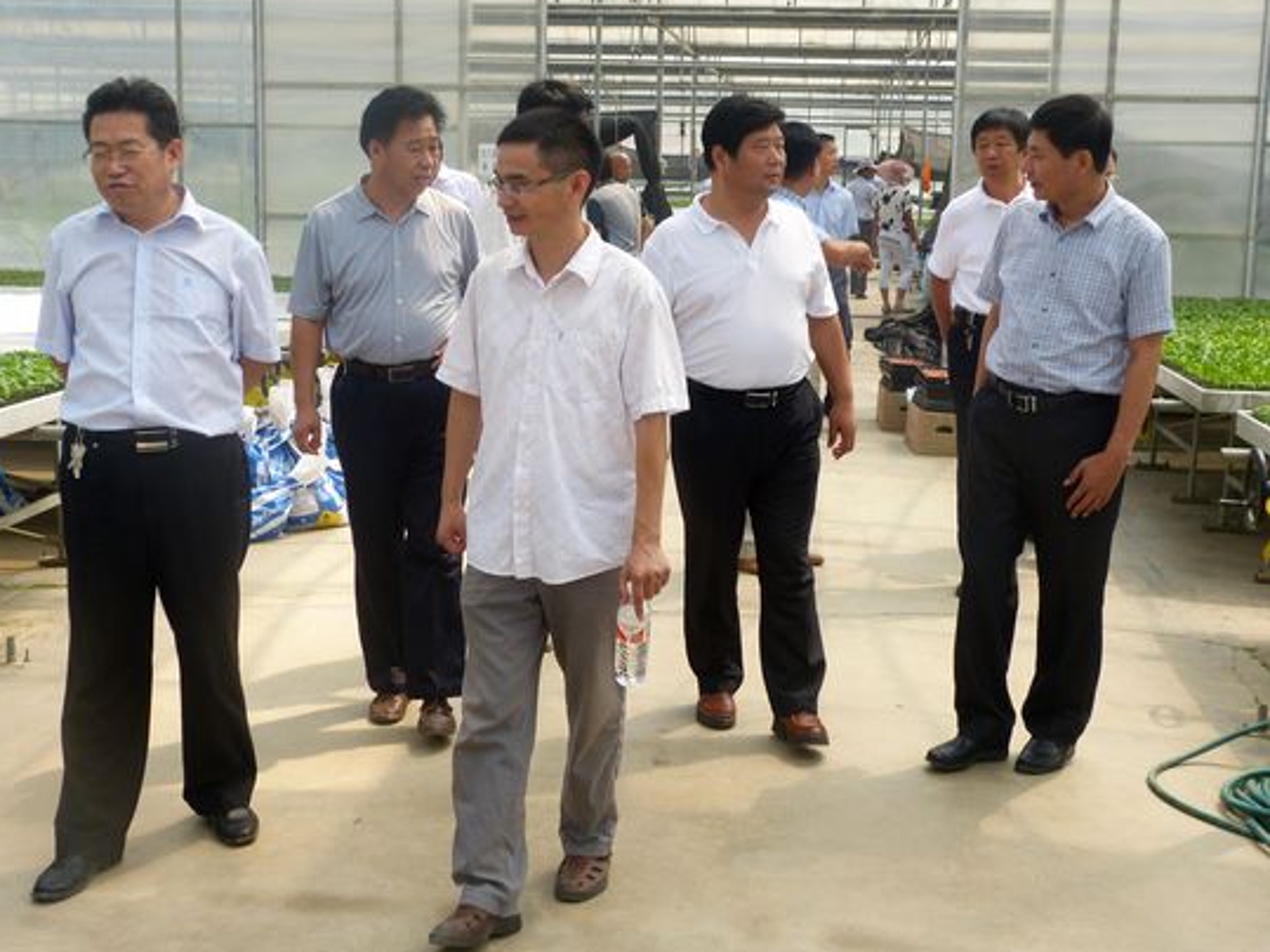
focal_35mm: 50
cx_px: 624
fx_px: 1834
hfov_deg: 38.2
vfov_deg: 29.1
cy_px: 474
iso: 100
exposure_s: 1/160
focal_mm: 8.5
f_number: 4
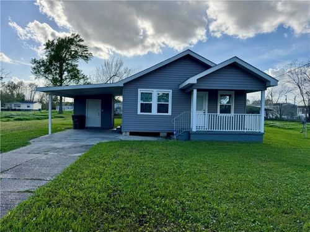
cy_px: 116
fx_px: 215
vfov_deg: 56.8
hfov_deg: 71.6
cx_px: 155
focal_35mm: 24
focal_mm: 6.76
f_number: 1.78
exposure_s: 1/4310
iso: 80
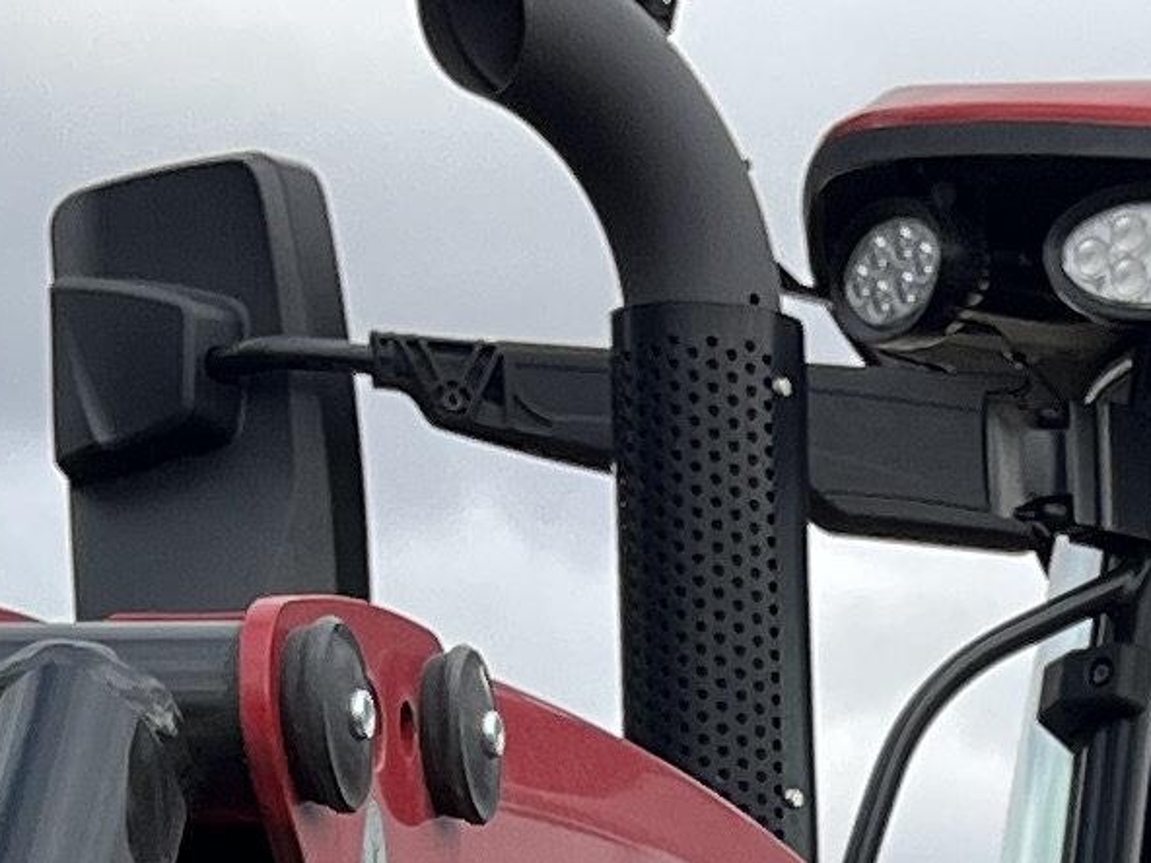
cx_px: 2030
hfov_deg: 10.5
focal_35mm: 177
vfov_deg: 7.5
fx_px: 5885
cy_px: 2435
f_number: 1.6
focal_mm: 5.1
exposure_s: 1/1106
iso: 50
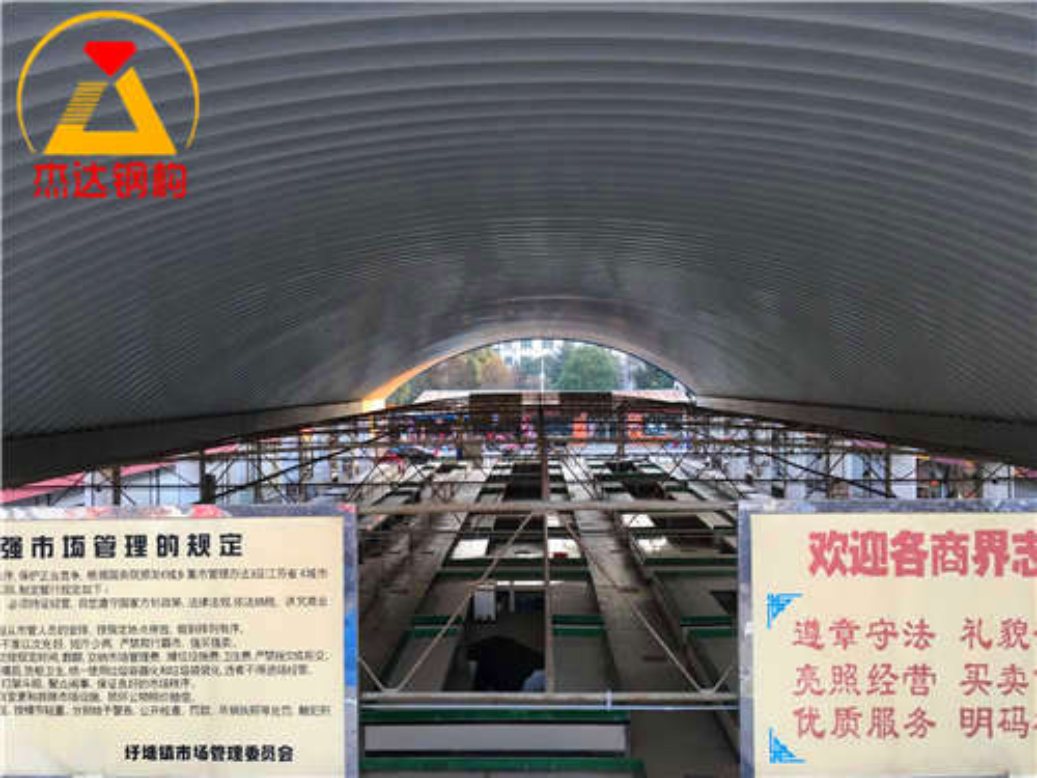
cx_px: 518
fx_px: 869
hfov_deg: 61.7
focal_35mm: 29
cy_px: 389
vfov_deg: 48.2
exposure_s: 1/33
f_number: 2.2
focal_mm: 4.15
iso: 25
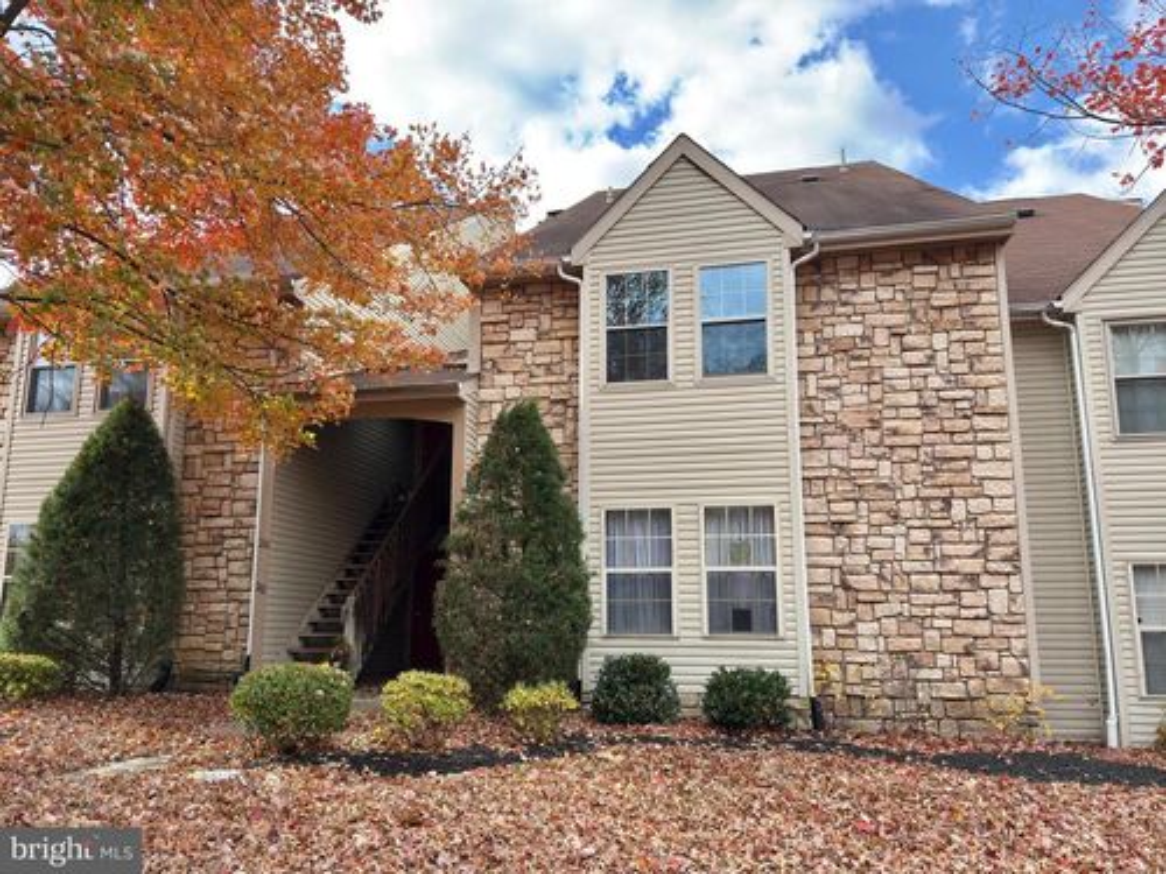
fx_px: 808
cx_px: 583
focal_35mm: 24
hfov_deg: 71.6
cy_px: 437
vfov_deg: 56.8
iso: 80
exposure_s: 1/965
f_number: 1.78
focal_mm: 6.76
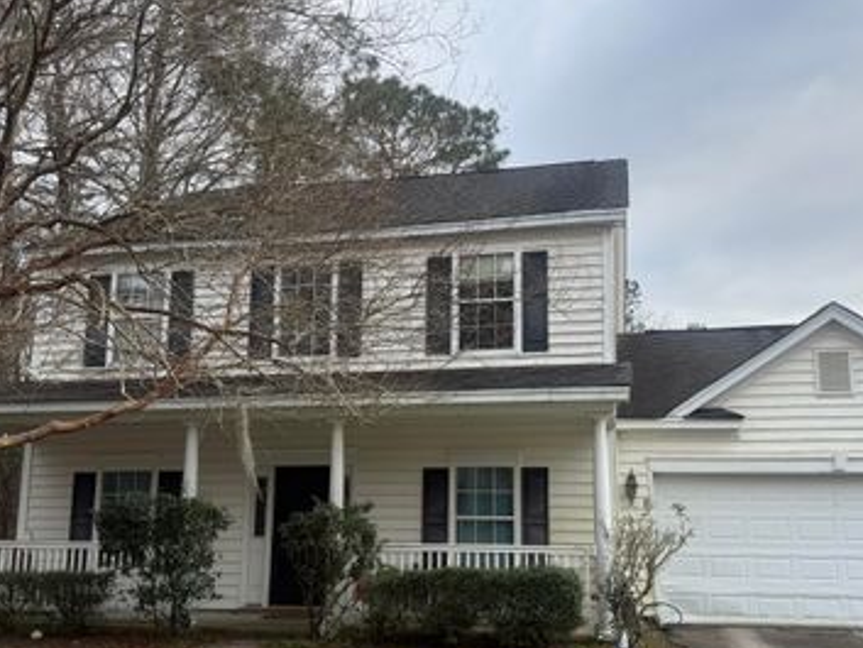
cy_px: 397
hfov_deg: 53.9
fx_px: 848
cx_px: 443
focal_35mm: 34
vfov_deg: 41.6
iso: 80
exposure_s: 1/1437
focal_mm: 6.76
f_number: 1.78
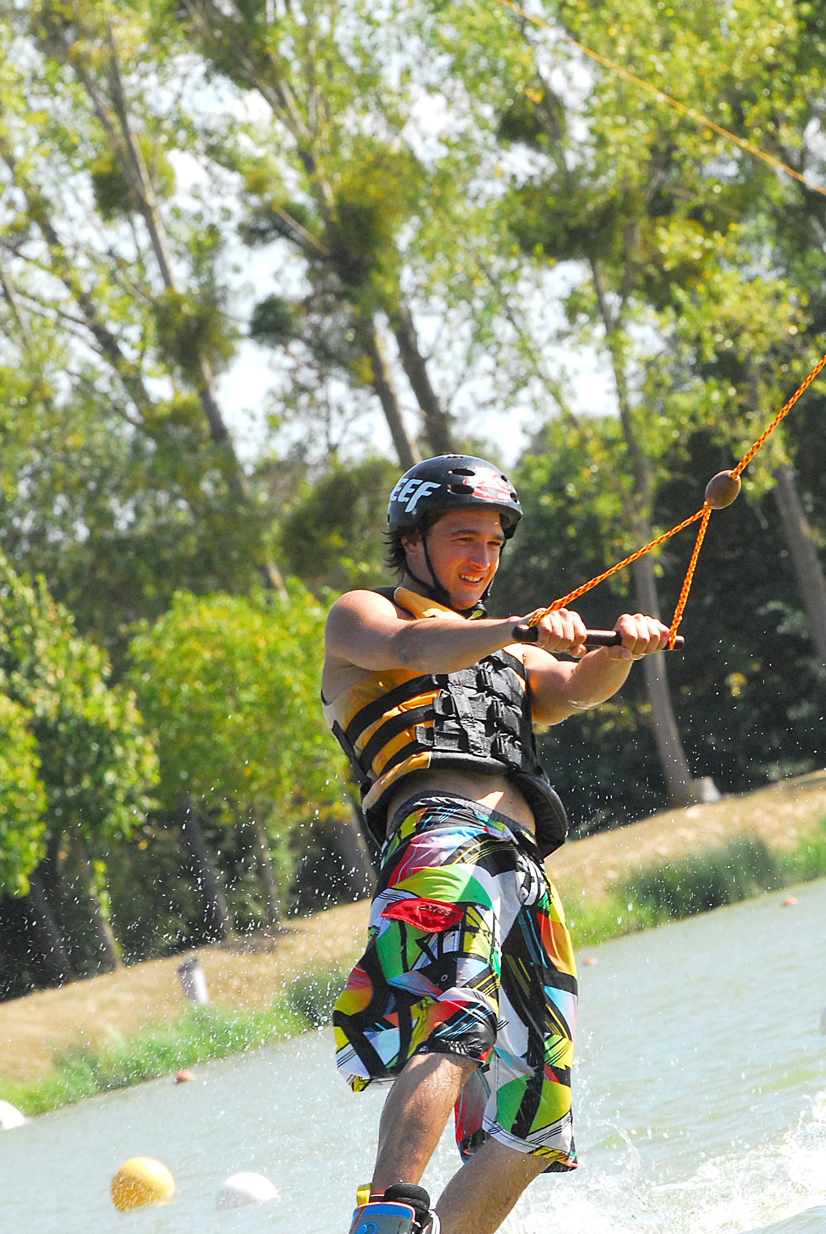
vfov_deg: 4.5
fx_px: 15541
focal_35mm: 453
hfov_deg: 3.0
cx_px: 550
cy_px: 714
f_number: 11
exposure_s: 1/320
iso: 640
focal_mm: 200
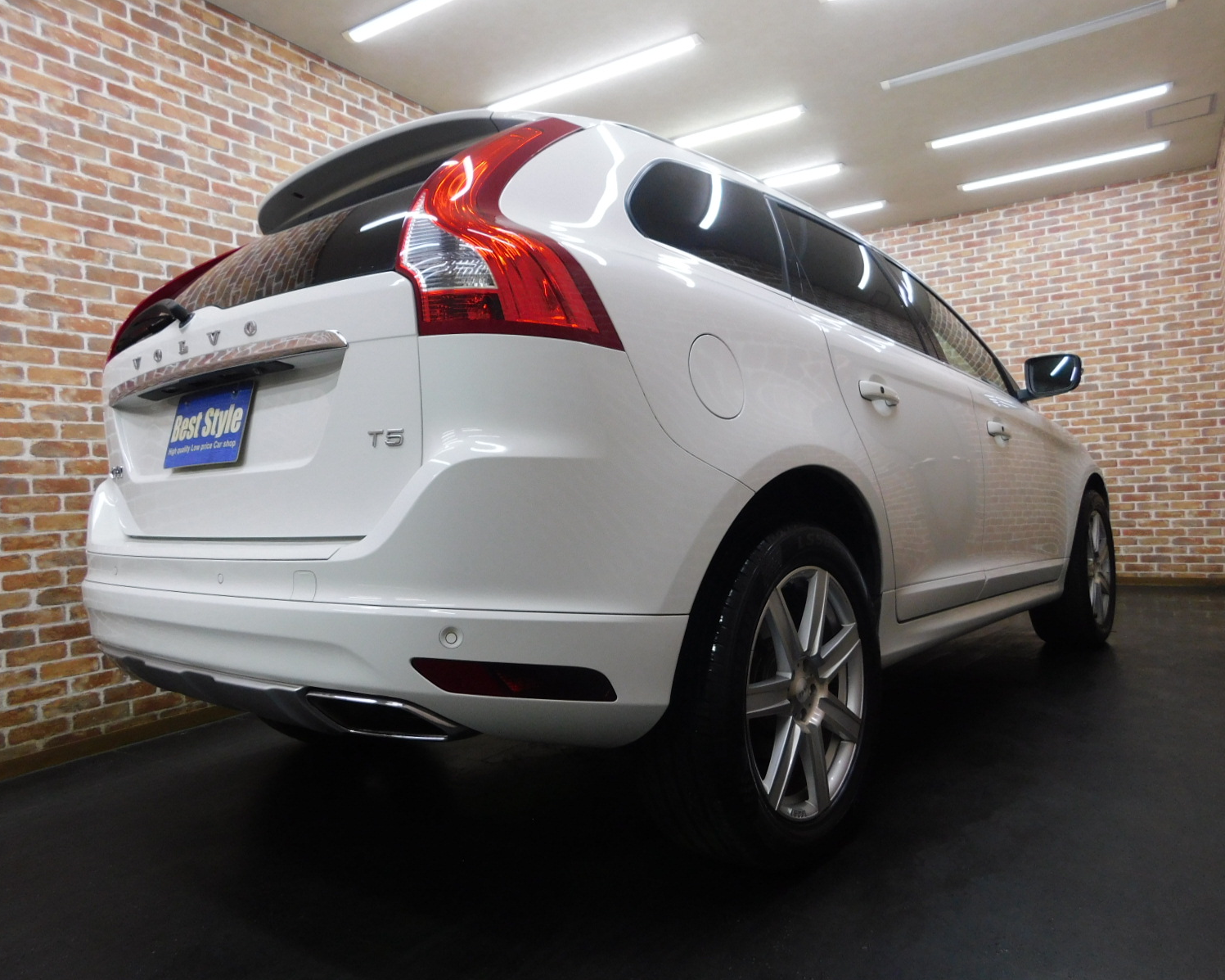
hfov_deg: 70.3
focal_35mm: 24
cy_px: 490
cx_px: 610
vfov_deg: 58.8
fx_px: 870
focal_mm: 4
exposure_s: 1/30
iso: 220
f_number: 3
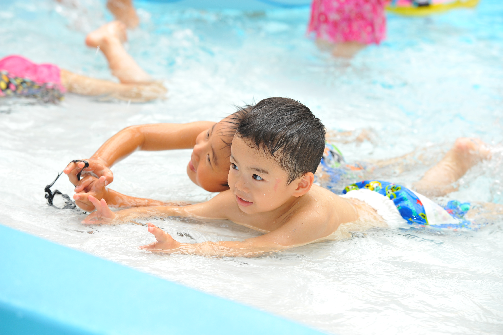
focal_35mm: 122
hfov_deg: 16.8
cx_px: 252
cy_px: 168
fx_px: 1703
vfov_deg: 11.2
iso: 800
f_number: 5
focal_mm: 122
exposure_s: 1/250
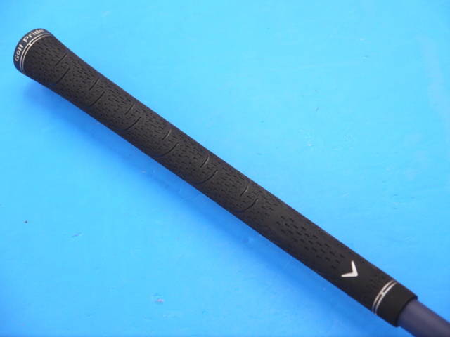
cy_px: 168
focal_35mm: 84
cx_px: 225
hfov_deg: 23.3
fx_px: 1092
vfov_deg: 17.6
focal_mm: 42
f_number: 5.6
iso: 800
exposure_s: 1/80
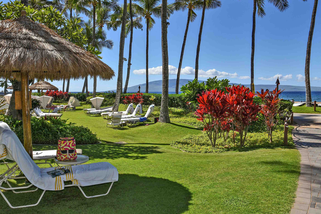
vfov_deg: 49.6
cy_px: 101
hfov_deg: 69.3
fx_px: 232
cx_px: 150
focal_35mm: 26
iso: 100
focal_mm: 24
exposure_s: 1/200
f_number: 11
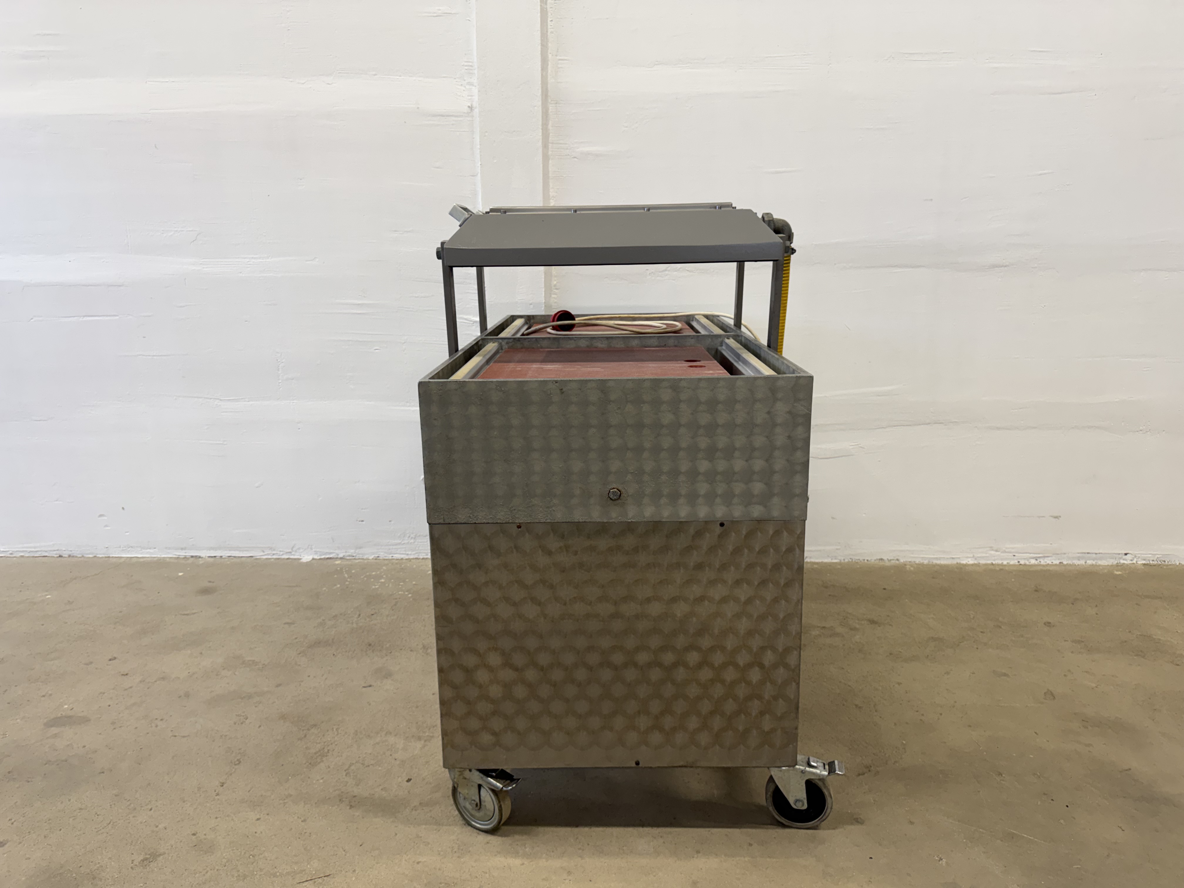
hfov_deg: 71.6
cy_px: 444
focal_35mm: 24
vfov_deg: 56.8
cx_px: 592
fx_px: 821
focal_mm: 6.76
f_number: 1.78
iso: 125
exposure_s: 1/100
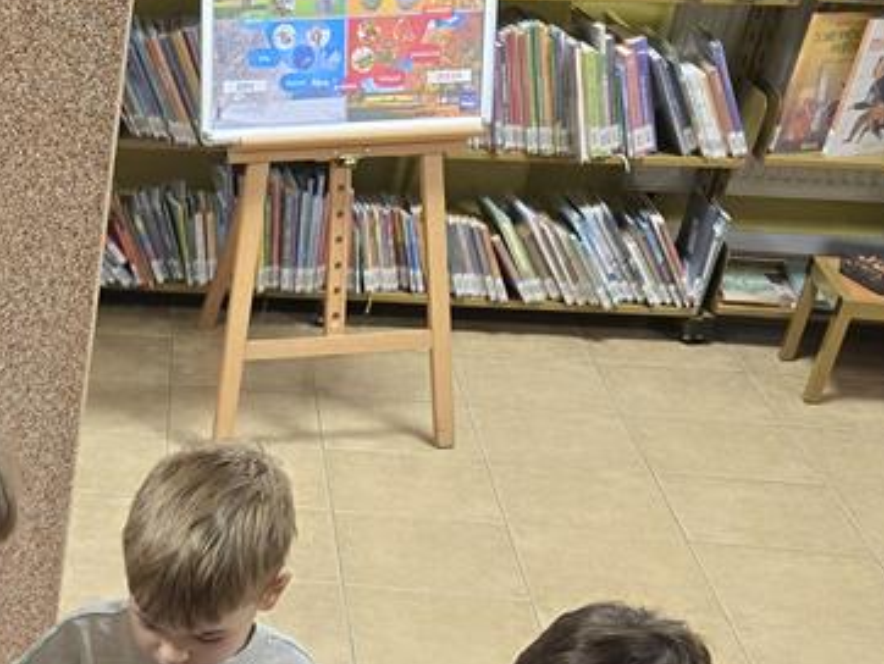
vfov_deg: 21.2
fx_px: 1661
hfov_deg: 25.3
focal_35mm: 65
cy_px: 781
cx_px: -291
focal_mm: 6.3
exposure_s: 1/120
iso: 400
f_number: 1.7
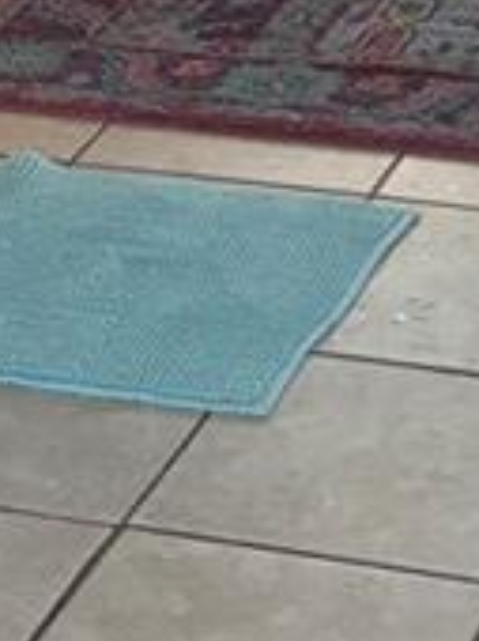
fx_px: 3403
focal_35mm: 184
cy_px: -701
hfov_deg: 8.0
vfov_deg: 9.9
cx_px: 170
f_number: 1.6
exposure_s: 1/60
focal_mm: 5.96
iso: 320
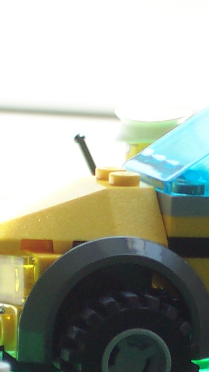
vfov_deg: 6.1
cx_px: 259
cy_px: 324
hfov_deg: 3.4
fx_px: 3490
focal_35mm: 354
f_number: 4.8
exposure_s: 1/90
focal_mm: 16.8
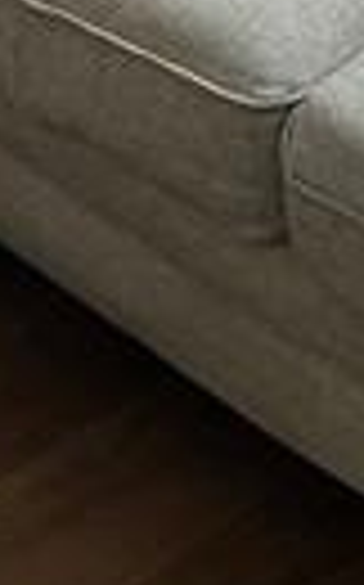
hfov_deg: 8.0
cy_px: -720
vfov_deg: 11.2
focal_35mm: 163
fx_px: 2593
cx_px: 373
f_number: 1.5
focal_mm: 5.7
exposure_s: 1/60
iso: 100
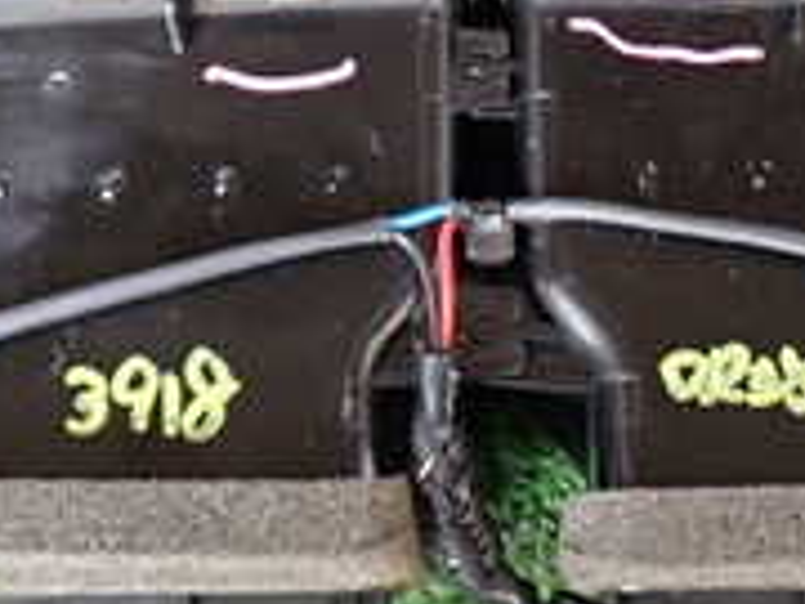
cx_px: 425
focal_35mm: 100
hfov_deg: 19.6
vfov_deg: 14.8
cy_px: 201
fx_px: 2326
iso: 320
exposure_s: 1/30
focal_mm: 5.4
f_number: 2.3
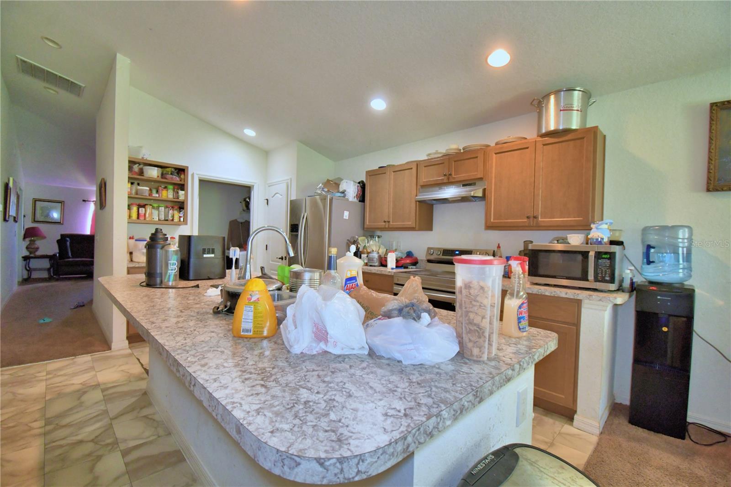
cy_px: 244
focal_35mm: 15
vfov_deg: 77.3
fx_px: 305
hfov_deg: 100.4
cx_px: 366
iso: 800
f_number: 4.5
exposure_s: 1/30
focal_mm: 10
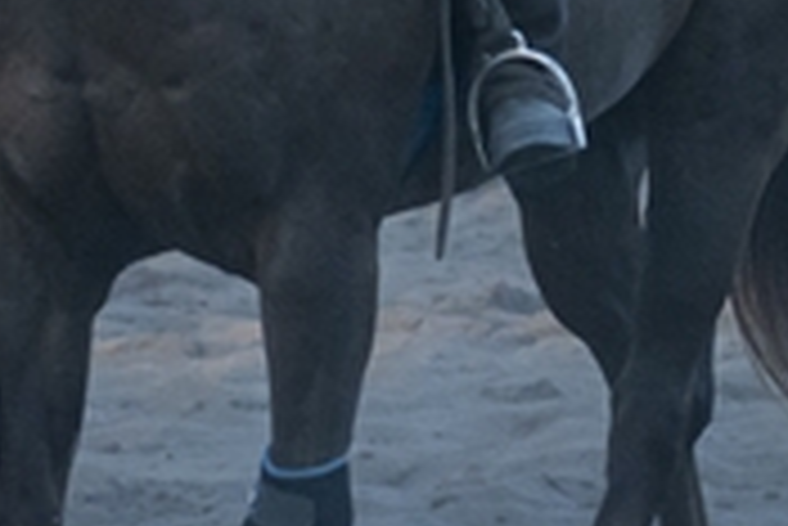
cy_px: -481
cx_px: 290
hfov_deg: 4.6
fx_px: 9748
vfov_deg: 3.1
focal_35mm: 445
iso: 2000
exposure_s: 1/3200
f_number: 3.2
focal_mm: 70
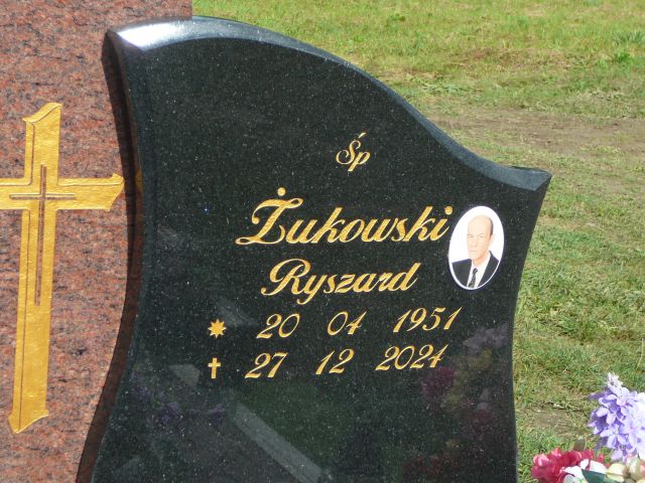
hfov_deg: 23.8
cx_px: 322
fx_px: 1528
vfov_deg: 18.0
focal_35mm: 82
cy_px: 242
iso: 80
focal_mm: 12.2
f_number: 3.8
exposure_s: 1/640
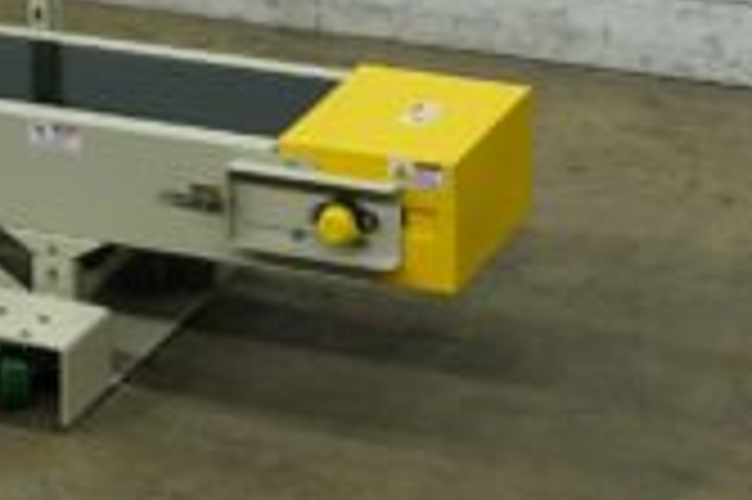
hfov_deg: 11.5
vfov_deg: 7.8
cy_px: -205
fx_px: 3631
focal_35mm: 174
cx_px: -252
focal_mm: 21.56
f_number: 4
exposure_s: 1/60
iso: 200
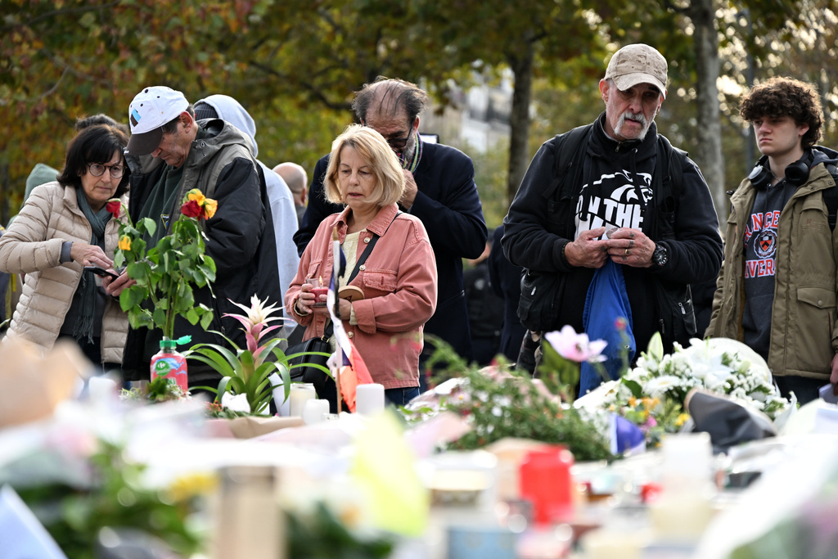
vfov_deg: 8.1
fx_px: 3958
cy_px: 280
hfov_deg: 12.1
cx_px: 419
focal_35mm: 170
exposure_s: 1/1000
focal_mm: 170
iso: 1250
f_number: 6.3
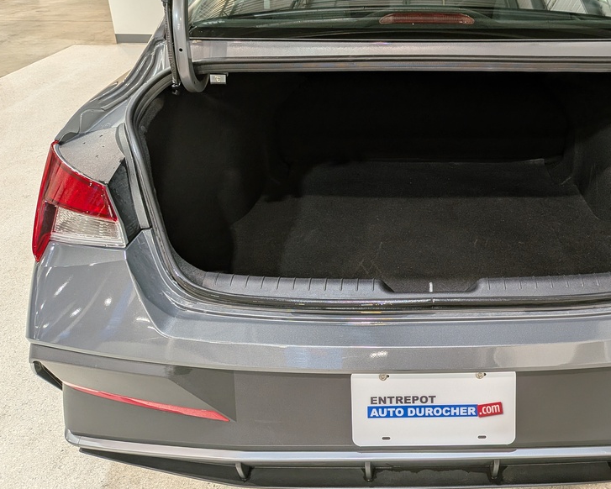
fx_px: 597
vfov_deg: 44.3
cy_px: 196
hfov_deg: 52.8
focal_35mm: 33
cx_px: 424
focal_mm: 4.53
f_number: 1.7
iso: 29
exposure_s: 1/176
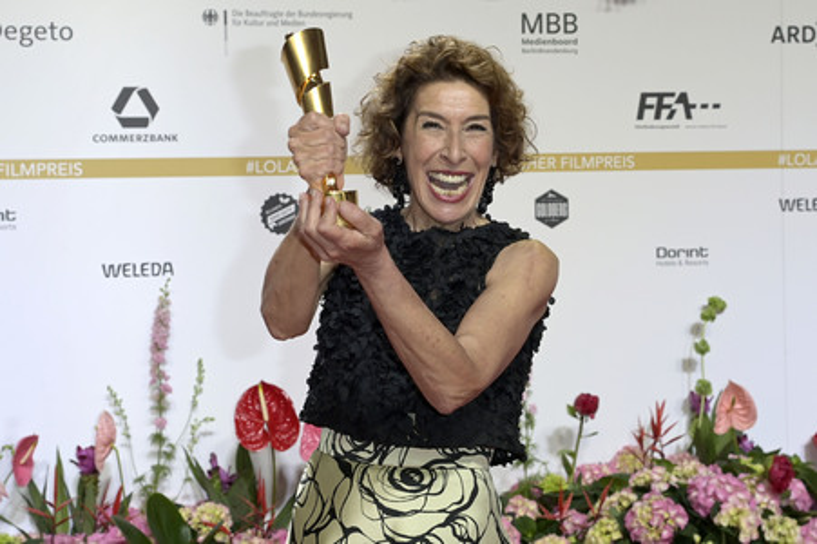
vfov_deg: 21.9
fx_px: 1406
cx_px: 408
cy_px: 272
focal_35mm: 62
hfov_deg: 32.4
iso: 800
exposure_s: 1/250
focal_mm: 62
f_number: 5.6
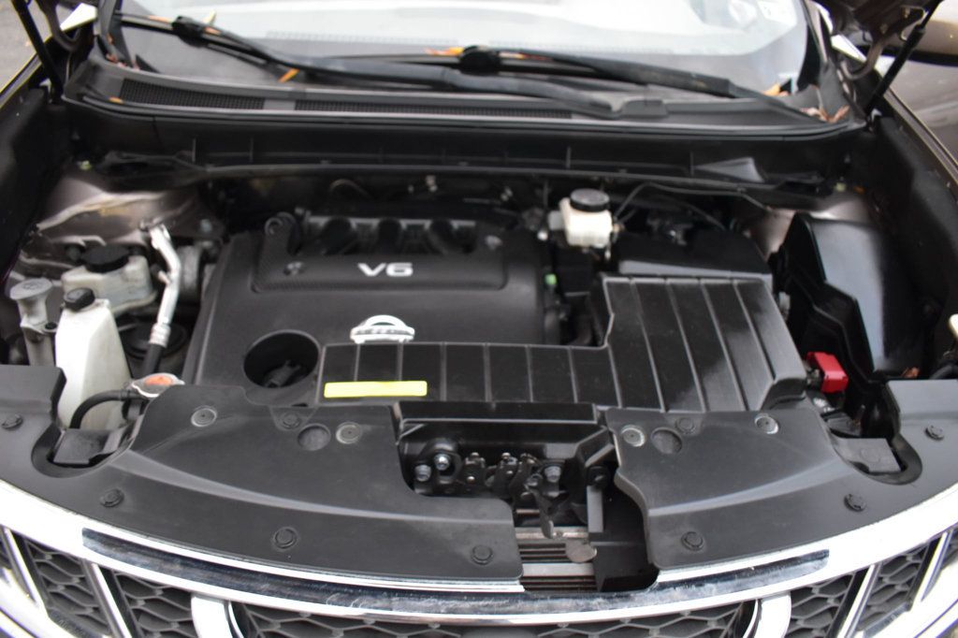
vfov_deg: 47.9
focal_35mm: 27
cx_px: 479
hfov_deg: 67.4
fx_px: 718
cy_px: 319
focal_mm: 18
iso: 1600
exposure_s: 1/6
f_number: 3.5
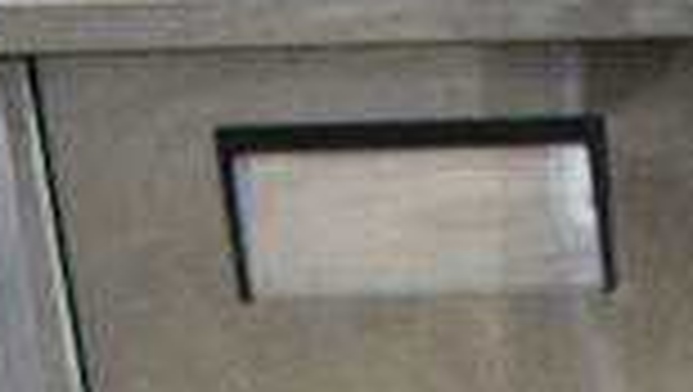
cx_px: 1017
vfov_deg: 6.0
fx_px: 3090
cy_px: 1588
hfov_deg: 12.2
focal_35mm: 168
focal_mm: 18
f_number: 5
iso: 6400
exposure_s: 1/100
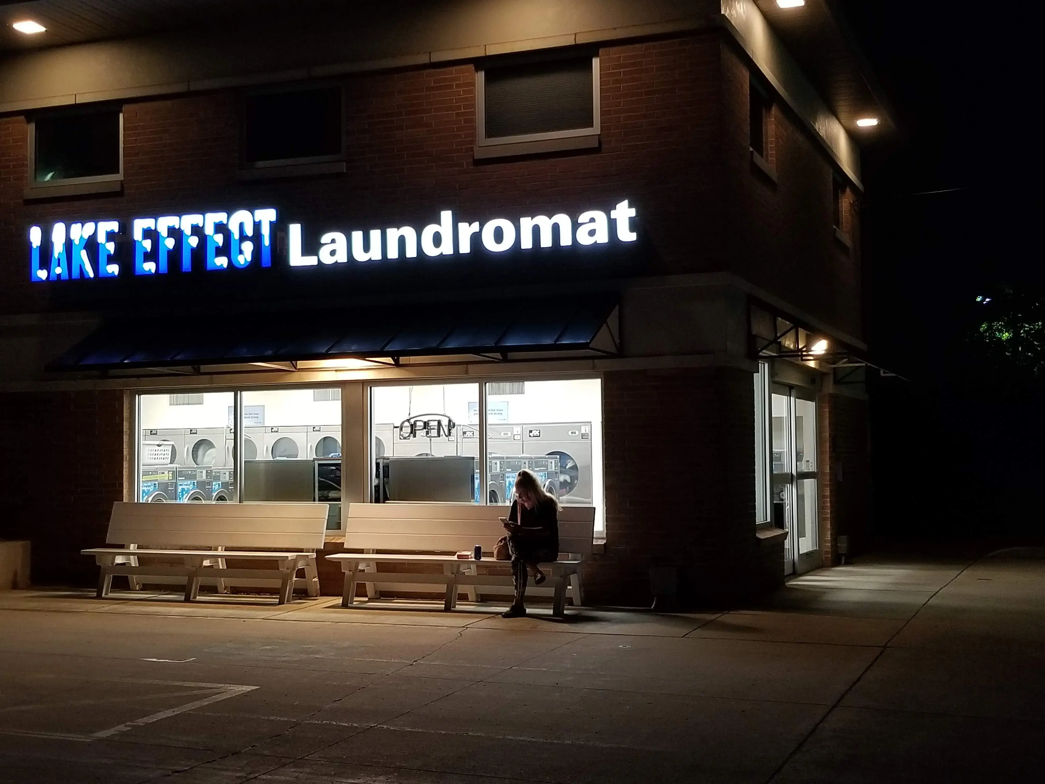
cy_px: 392
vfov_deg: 53.1
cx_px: 522
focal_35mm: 26
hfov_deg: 67.3
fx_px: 785
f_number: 1.7
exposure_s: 1/30
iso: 200
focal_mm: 4.25
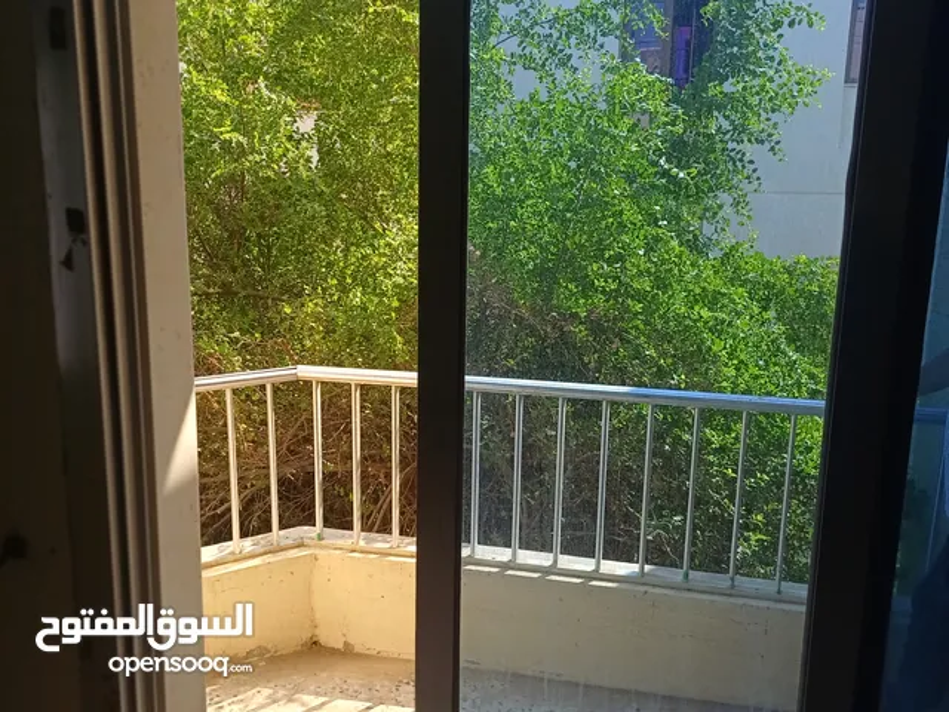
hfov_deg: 69.4
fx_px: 685
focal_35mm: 25
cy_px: 356
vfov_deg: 54.9
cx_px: 474
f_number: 1.8
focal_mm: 4.65
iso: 50
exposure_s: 1/394
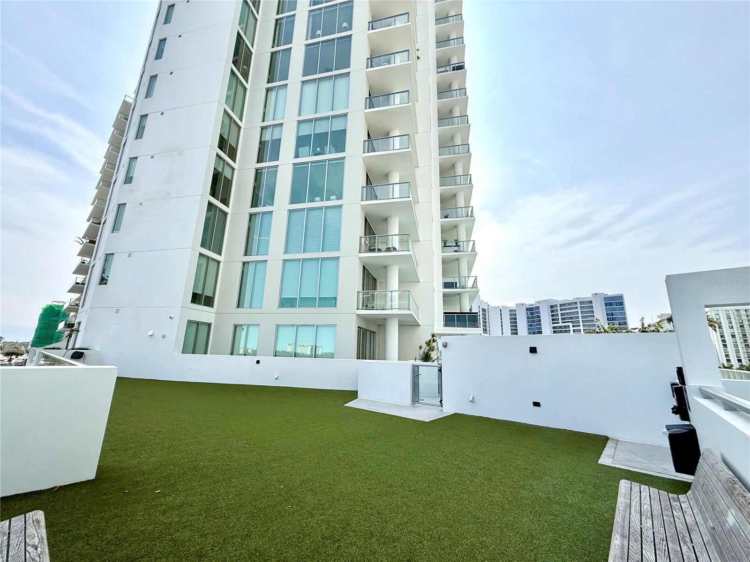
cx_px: 375
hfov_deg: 102.1
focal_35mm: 14
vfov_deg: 85.7
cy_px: 281
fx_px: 303
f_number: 2.2
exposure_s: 1/3289
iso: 64
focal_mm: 2.22
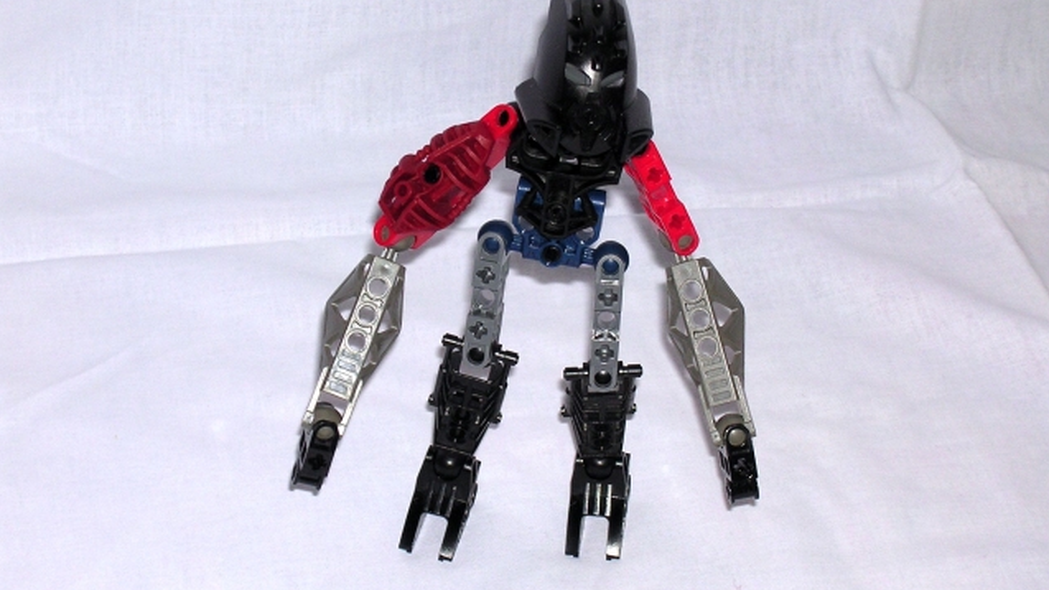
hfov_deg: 20.6
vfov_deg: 11.6
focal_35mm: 104
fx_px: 2892
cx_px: 524
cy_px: 272
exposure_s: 1/60.1
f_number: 4.4
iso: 100
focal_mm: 14.5
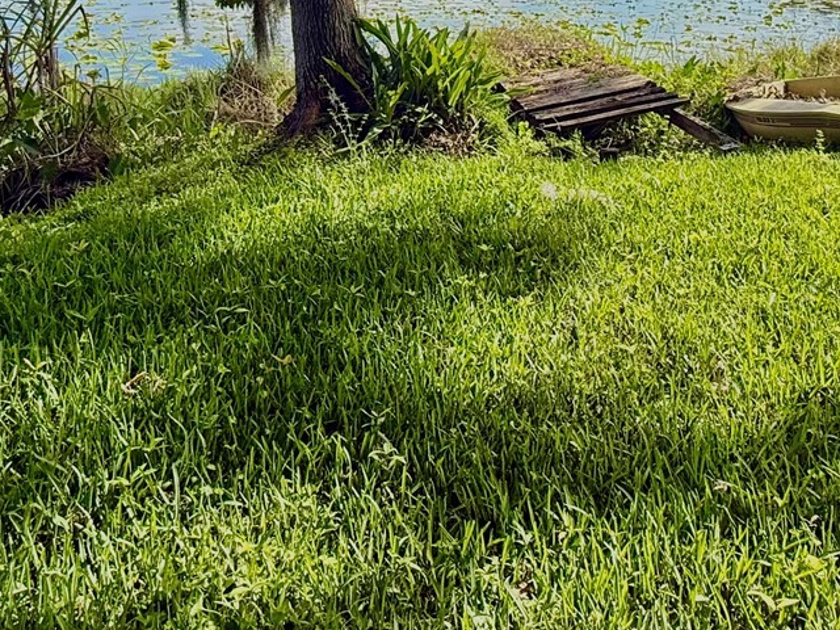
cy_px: -58
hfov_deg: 52.6
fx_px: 849
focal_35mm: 35
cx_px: 440
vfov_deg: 35.1
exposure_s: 1/853
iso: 64
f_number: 2.2
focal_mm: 2.22
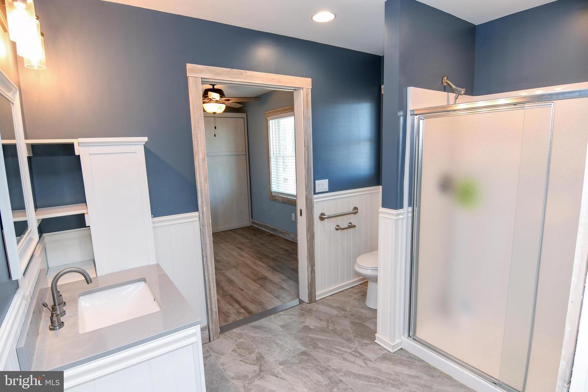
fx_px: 294
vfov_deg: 67.4
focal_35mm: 18
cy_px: 196
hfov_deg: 90.0
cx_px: 294
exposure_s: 1/50
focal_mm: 12
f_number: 5.6
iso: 400
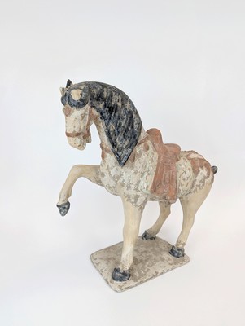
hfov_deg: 56.9
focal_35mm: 24
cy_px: 163
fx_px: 226
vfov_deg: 71.5
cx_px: 122
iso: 59
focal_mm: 6.81
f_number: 1.85
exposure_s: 1/158
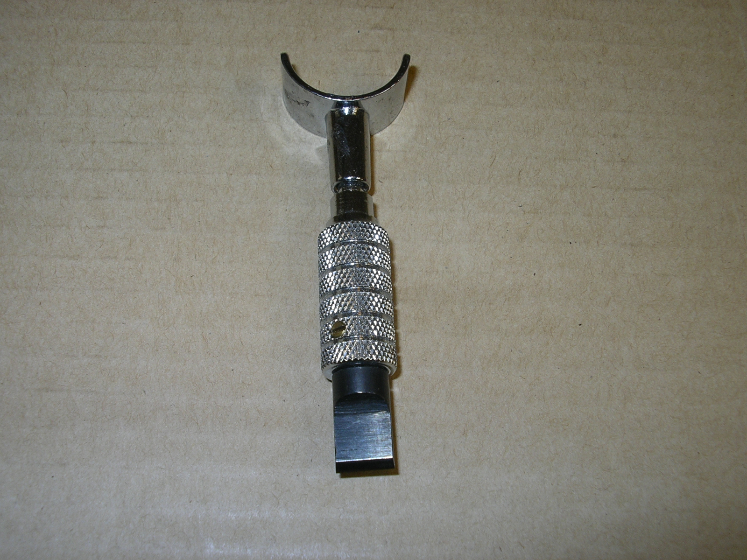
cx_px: 374
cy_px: 280
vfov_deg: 37.7
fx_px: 820
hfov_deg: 49.0
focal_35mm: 38
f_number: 4.1
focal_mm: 5.8
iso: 50
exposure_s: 1/60
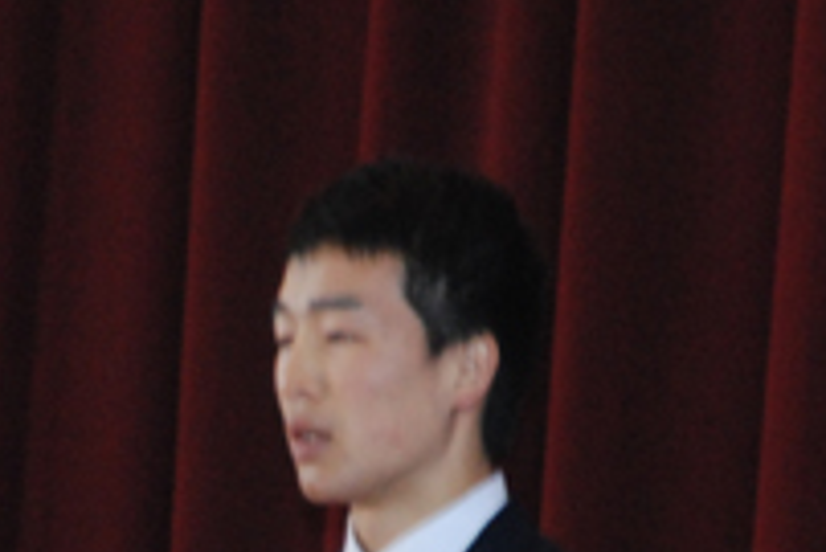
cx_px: 315
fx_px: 30721
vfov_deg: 1.0
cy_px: 482
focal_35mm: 1338
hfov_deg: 1.5
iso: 1600
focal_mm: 300
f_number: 6.3
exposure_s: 1/60
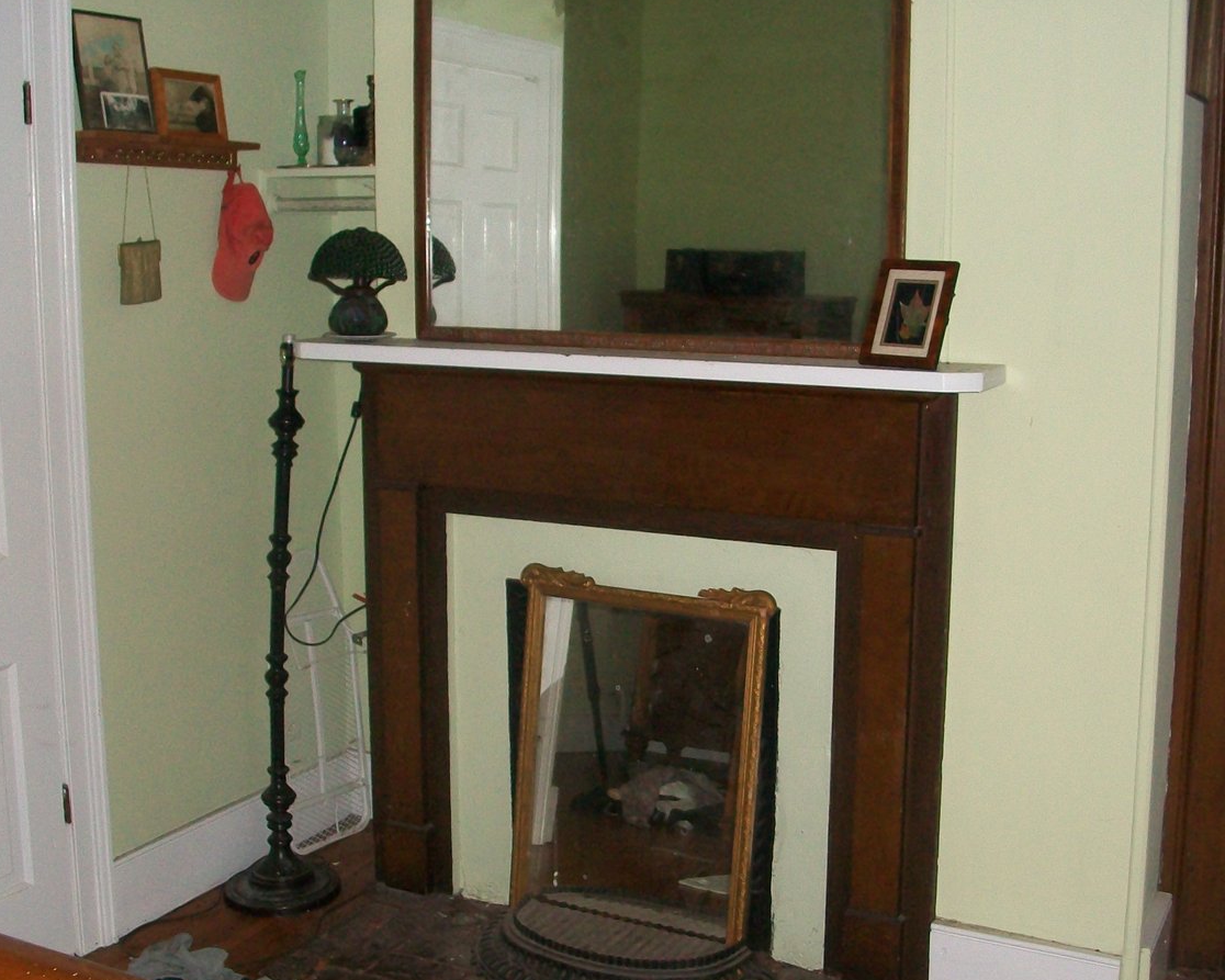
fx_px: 1632
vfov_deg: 33.4
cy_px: 504
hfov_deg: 41.1
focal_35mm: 45
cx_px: 668
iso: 160
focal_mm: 5.7
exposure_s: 1/60
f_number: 2.8
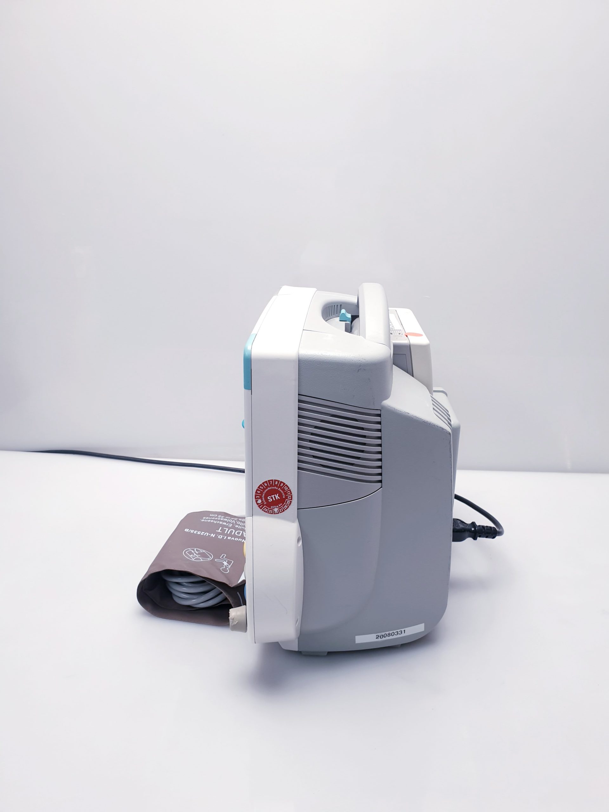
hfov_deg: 53.1
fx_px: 610
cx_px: 304
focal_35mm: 26
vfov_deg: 67.3
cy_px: 406
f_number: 2.4
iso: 64
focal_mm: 4.3
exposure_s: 1/50
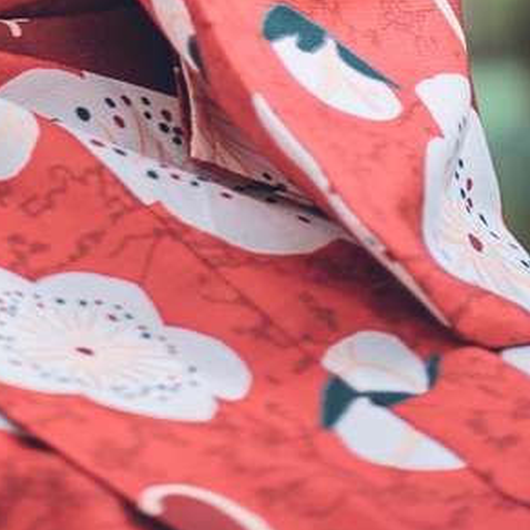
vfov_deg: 3.1
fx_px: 9545
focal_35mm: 551
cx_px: -211
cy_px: -1062
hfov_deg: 3.2
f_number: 1.4
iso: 200
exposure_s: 1/80
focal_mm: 105
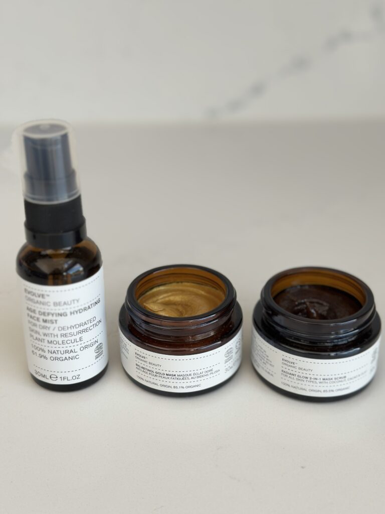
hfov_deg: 30.3
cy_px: 257
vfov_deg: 39.7
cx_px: 192
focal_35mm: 48
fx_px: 712
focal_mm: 6.86
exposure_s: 1/125
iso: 64
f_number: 1.78
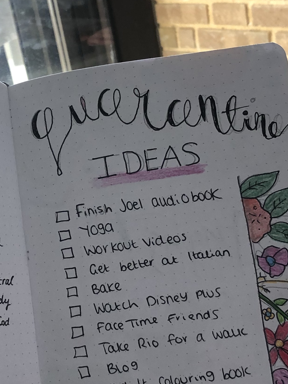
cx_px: 68
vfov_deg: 28.1
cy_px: 234
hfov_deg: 21.1
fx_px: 765
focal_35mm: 69
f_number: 1.8
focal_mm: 3.99
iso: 40
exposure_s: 1/15
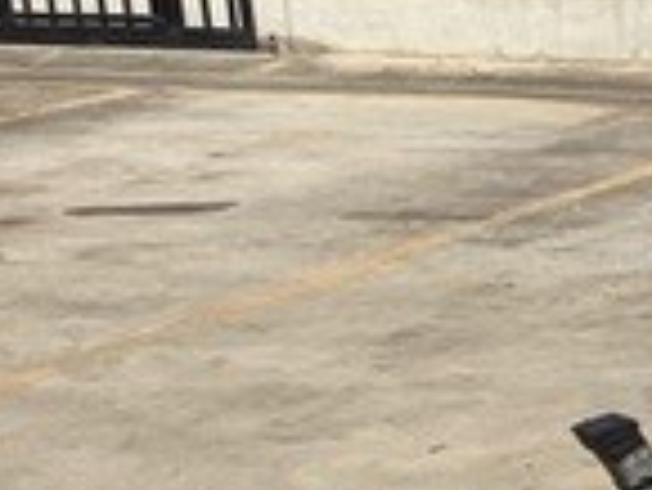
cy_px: 450
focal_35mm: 137
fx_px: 2583
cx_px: 1416
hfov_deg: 12.3
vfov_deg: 10.8
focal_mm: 3.3
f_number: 2.4
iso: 25
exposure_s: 1/2551
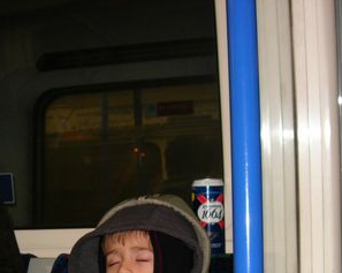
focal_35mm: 75
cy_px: 257
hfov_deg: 25.3
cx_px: 123
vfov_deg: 19.9
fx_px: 758
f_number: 2.8
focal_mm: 7.8
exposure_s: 1/60.1
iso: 64
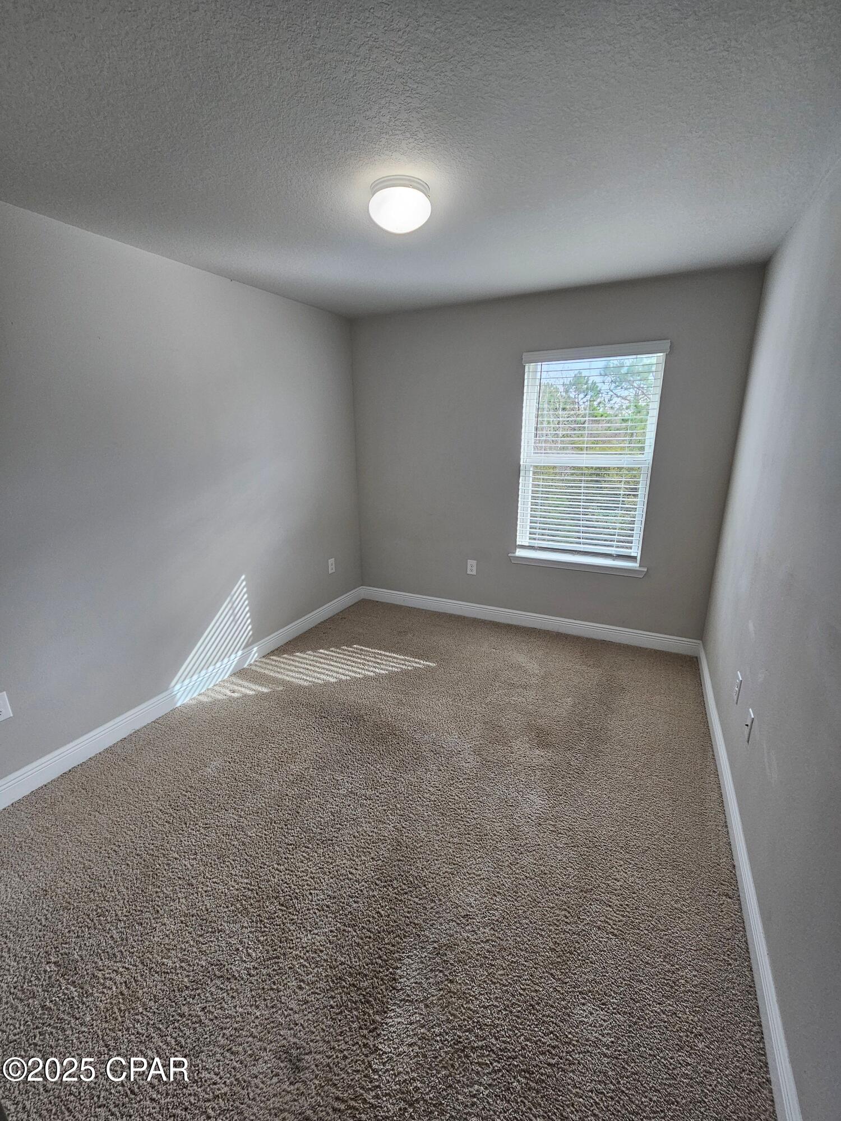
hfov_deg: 89.9
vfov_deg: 106.2
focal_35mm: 13
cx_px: 420
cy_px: 560
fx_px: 421
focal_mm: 2.2
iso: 80
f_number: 2.2
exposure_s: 1/60
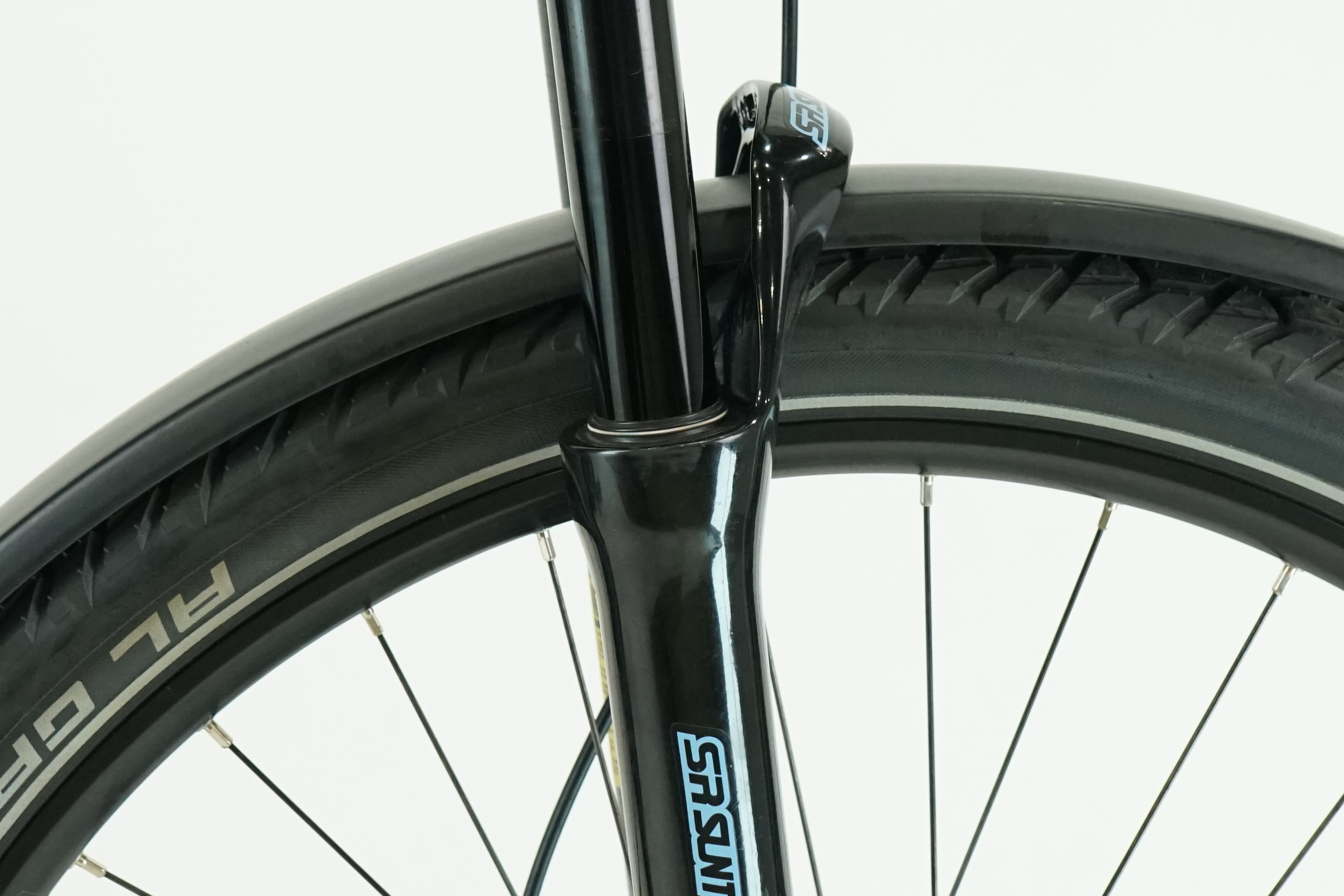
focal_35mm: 80
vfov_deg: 16.9
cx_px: 629
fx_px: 2986
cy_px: 172
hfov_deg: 25.4
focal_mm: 36
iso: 2500
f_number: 6.3
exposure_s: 1/200
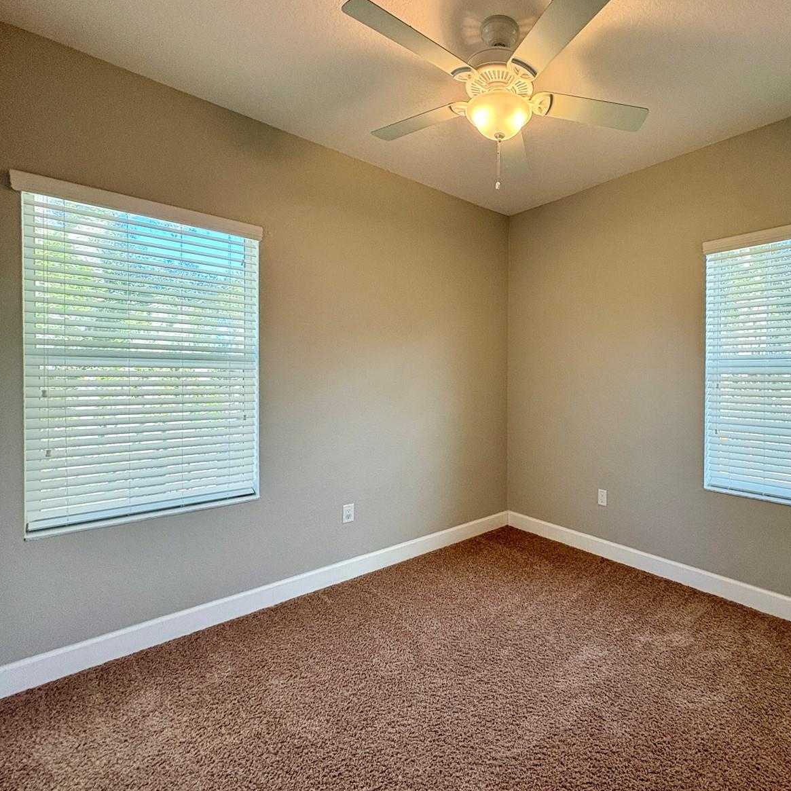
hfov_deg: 81.4
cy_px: 385
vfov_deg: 83.9
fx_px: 439
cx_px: 521
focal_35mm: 17
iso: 250
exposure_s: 1/120
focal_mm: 2.22
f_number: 2.2
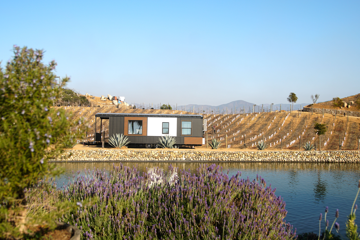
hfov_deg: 46.4
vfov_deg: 31.9
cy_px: 120
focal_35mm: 42
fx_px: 420
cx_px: 180
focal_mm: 28
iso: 100
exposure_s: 1/640
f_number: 5
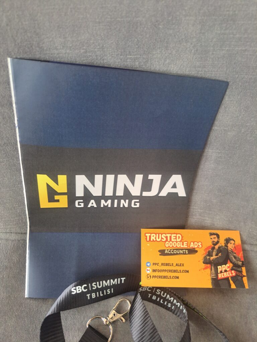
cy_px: 171
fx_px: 238
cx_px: 128
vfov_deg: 71.6
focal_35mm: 24
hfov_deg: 56.8
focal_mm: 5.23
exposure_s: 1/50
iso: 125
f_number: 1.8
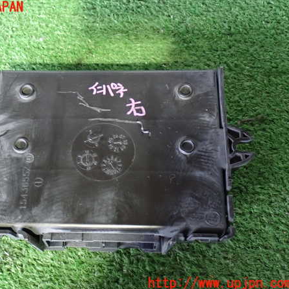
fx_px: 529
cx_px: 100
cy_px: 145
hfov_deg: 30.4
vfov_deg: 30.6
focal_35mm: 56
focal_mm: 8.4
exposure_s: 1/13
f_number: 3.1
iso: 800
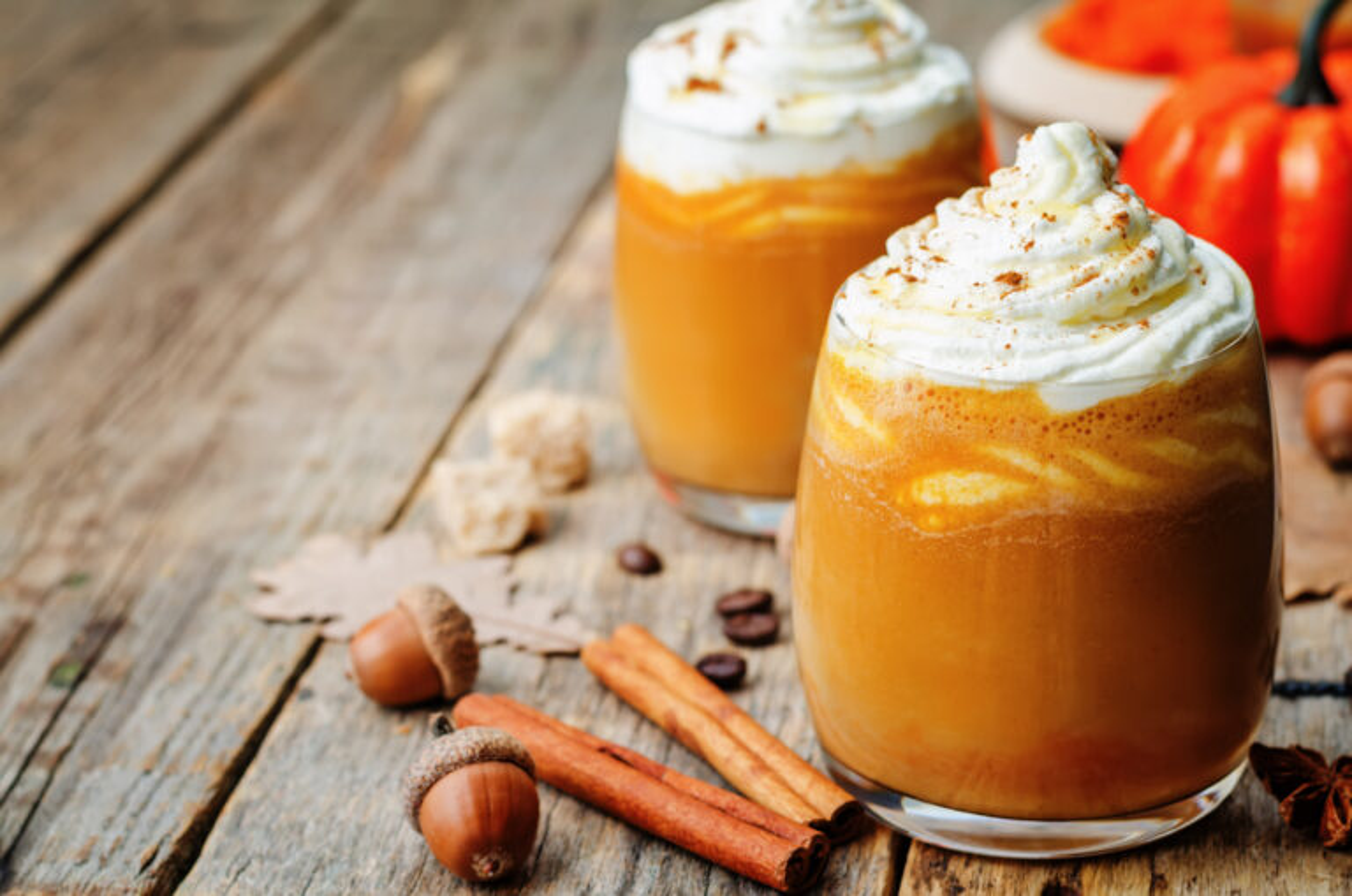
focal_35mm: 75
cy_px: 448
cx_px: 676
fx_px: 2811
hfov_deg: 27.0
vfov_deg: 18.1
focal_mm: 50
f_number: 5
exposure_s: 1/160
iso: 100
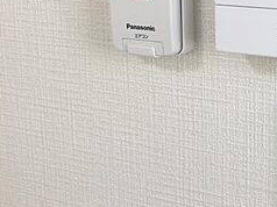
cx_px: 294
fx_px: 624
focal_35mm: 78
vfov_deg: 18.7
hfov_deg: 23.7
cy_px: 42
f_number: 2.2
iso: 32
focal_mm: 4.15
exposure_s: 1/60
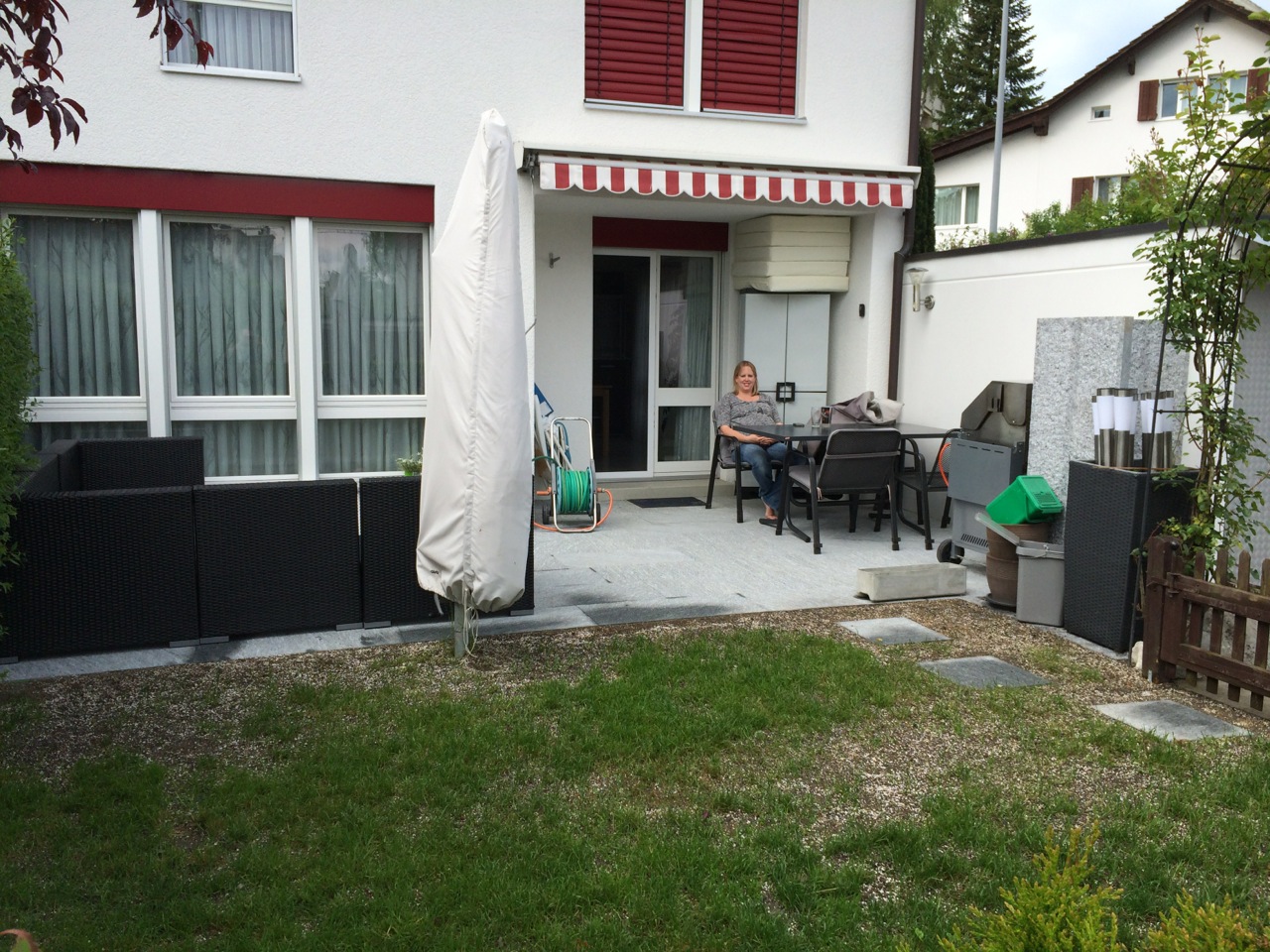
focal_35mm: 30
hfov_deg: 60.0
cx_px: 635
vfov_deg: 46.8
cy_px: 476
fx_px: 1101
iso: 32
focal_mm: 4.12
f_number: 2.2
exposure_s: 1/451
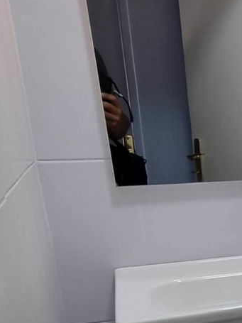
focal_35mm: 61
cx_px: 520
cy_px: 267
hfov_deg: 16.4
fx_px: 569
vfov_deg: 30.8
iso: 80
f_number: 2.2
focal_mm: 2.2
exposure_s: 1/50
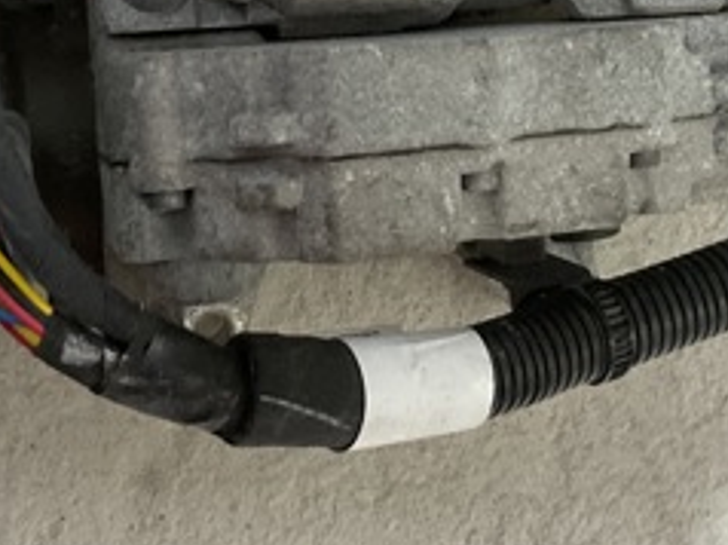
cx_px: 505
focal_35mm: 78
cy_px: 51
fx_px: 1639
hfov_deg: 24.9
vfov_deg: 18.5
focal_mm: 3
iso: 160
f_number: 1.8
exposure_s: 1/50
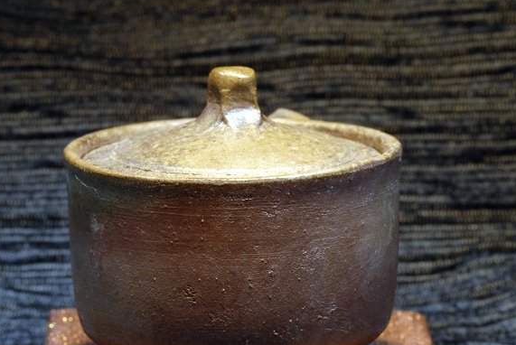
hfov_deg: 8.9
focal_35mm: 232
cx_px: 241
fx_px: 3325
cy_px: 230
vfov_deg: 5.9
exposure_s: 1/6
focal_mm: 105
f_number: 13
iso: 400
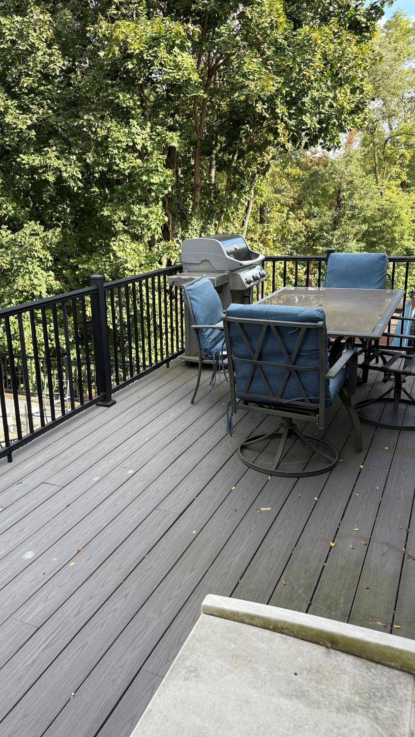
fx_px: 567
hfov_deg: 39.9
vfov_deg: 66.1
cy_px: 371
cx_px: 158
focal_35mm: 29
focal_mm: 5.96
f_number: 1.6
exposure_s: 1/507
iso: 50
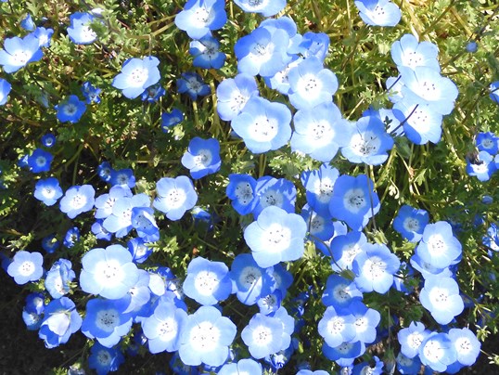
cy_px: 188
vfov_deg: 46.8
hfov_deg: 59.9
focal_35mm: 30
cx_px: 250
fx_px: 433
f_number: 3.5
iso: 100
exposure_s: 1/1000
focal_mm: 5.4
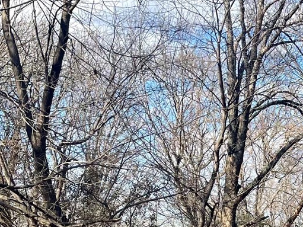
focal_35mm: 94
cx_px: 435
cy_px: 247
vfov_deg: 15.3
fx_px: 823
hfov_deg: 18.8
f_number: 1.6
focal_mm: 5.1
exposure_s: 1/1225
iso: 32
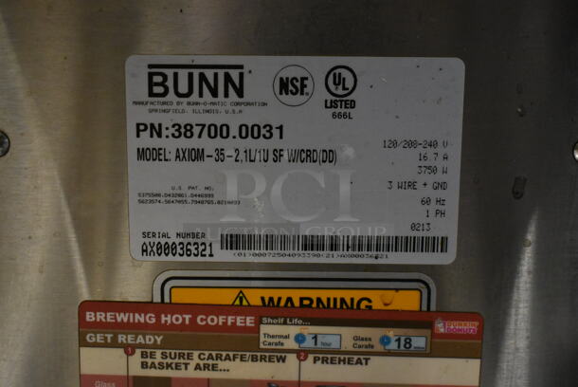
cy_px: 194
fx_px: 844
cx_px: 289
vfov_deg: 25.8
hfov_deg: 37.8
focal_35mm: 52
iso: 4500
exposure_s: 1/60
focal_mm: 35
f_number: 4.5
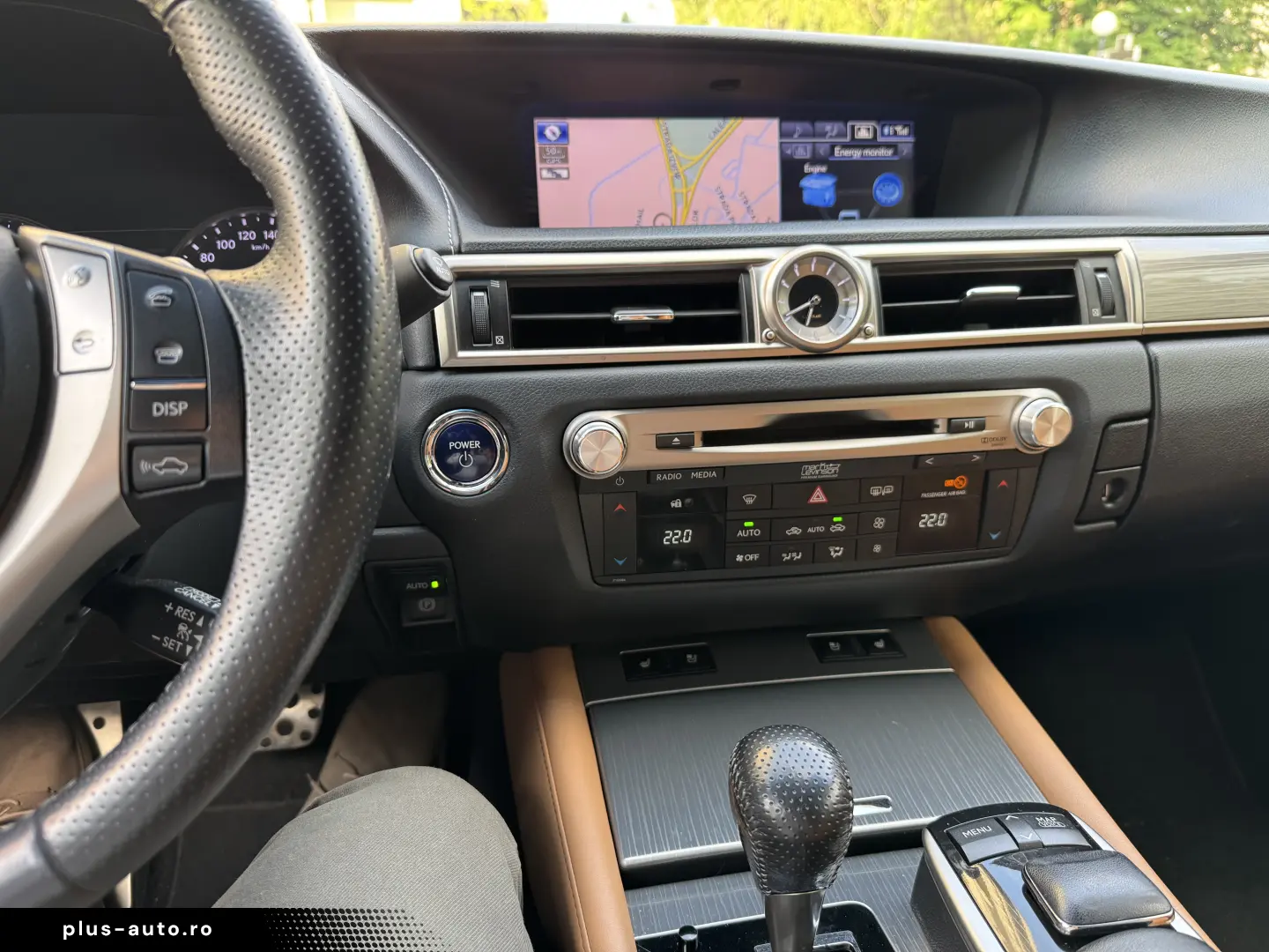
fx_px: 880
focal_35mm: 24
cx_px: 634
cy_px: 476
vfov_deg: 56.8
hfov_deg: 71.6
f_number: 1.78
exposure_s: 1/100
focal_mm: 6.76
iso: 160
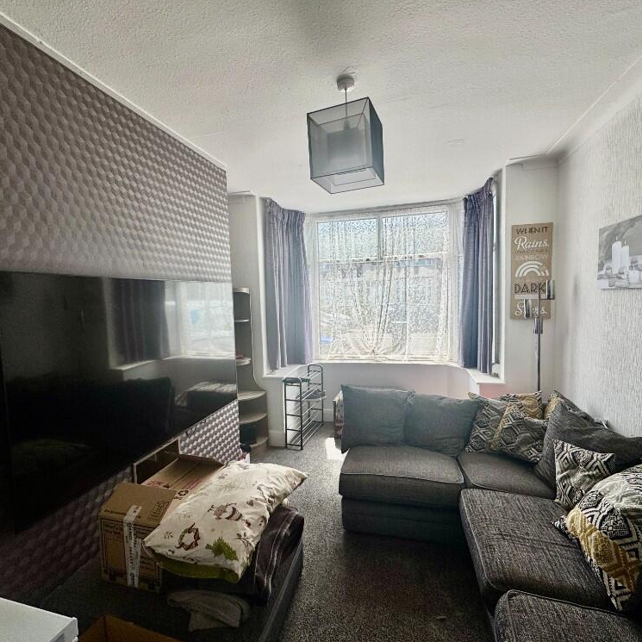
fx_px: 357
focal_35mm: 17
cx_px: 319
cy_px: 323
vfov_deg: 84.0
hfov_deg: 84.0
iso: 40
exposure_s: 1/641
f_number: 2.2
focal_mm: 2.22
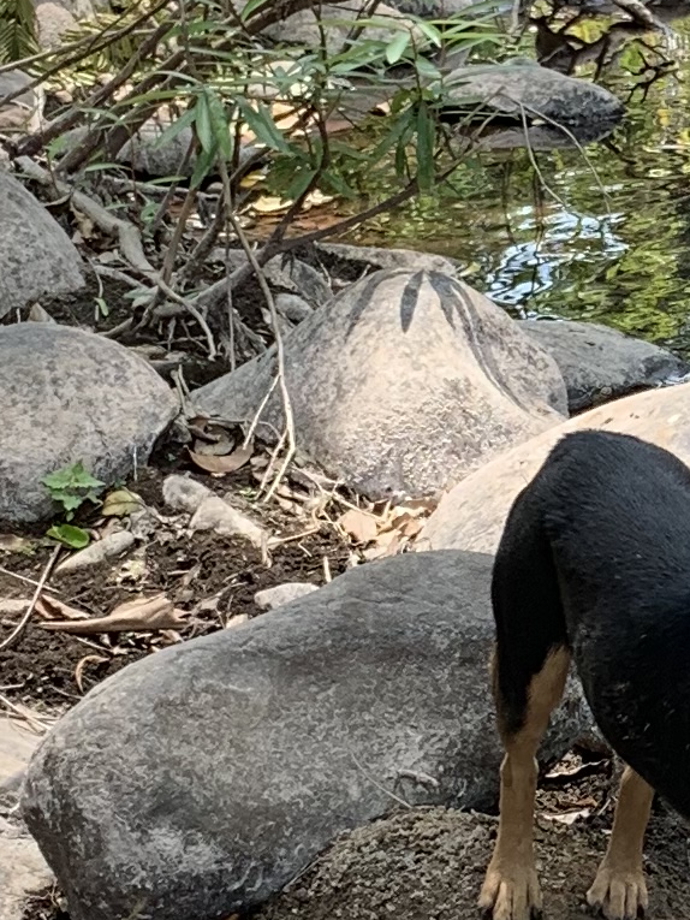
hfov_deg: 10.7
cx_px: 798
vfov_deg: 14.4
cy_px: 309
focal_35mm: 137
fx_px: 3640
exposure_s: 1/203
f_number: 1.8
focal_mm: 4.25
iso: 25
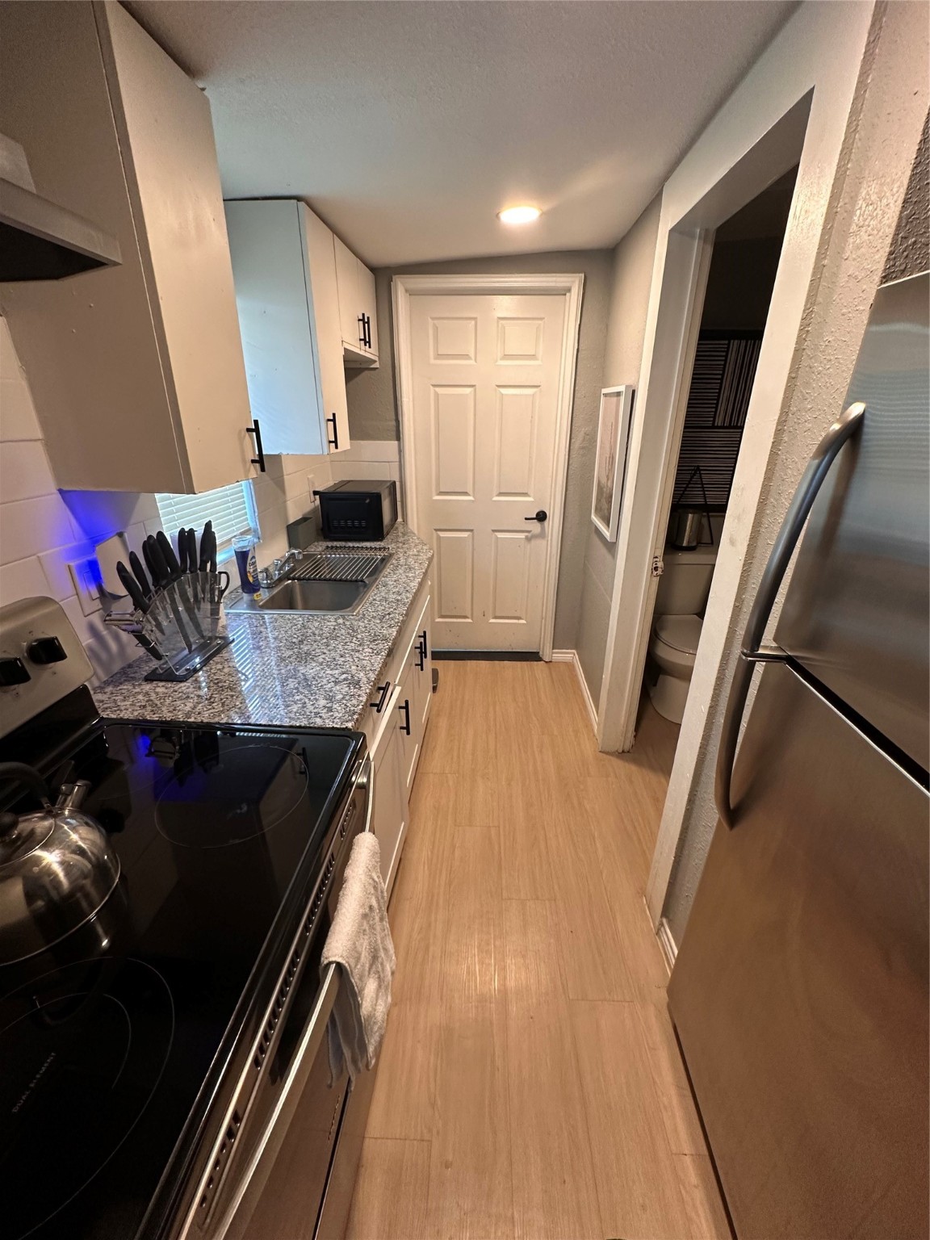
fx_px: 502
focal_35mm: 14
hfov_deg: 85.7
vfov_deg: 102.1
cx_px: 465
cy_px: 620
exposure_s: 1/60
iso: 200
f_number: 2.2
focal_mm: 2.22
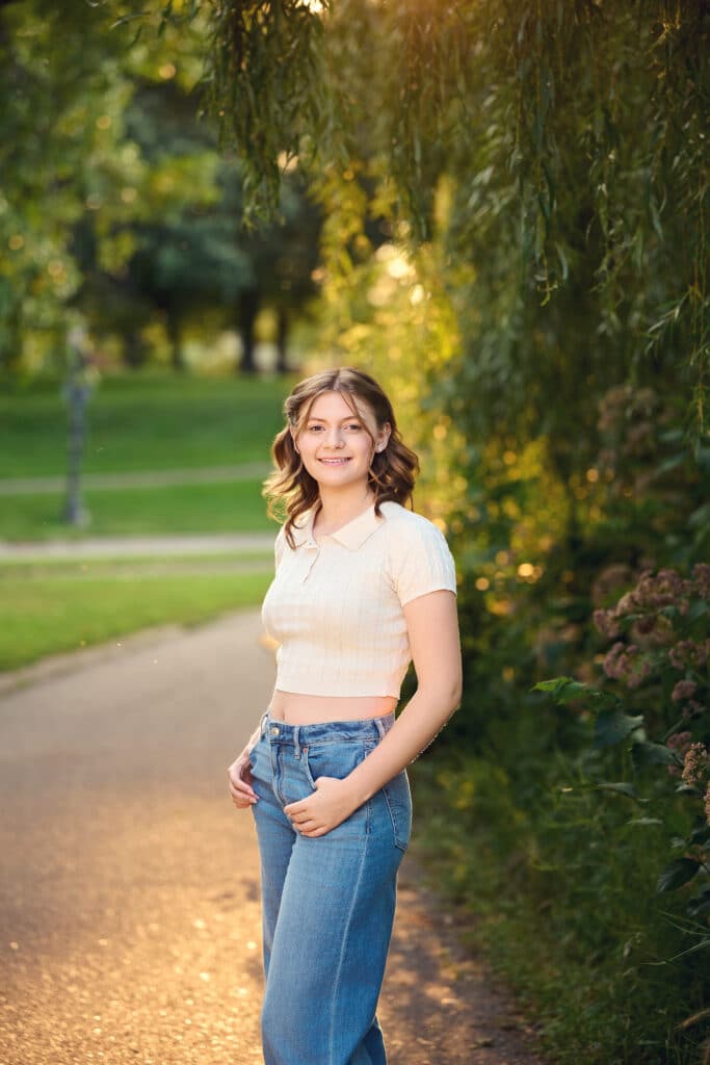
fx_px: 3075
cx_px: 355
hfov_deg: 13.2
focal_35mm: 104
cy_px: 532
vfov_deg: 19.6
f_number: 2.8
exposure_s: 1/125
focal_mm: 104
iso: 200
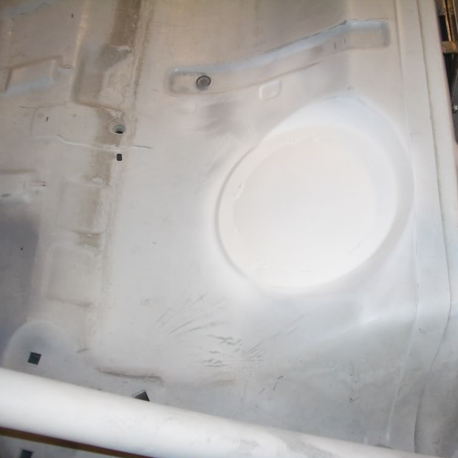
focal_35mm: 42
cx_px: 292
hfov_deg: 39.7
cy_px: 232
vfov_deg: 40.0
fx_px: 629
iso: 200
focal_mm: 5.8
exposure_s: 1/60
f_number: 2.6
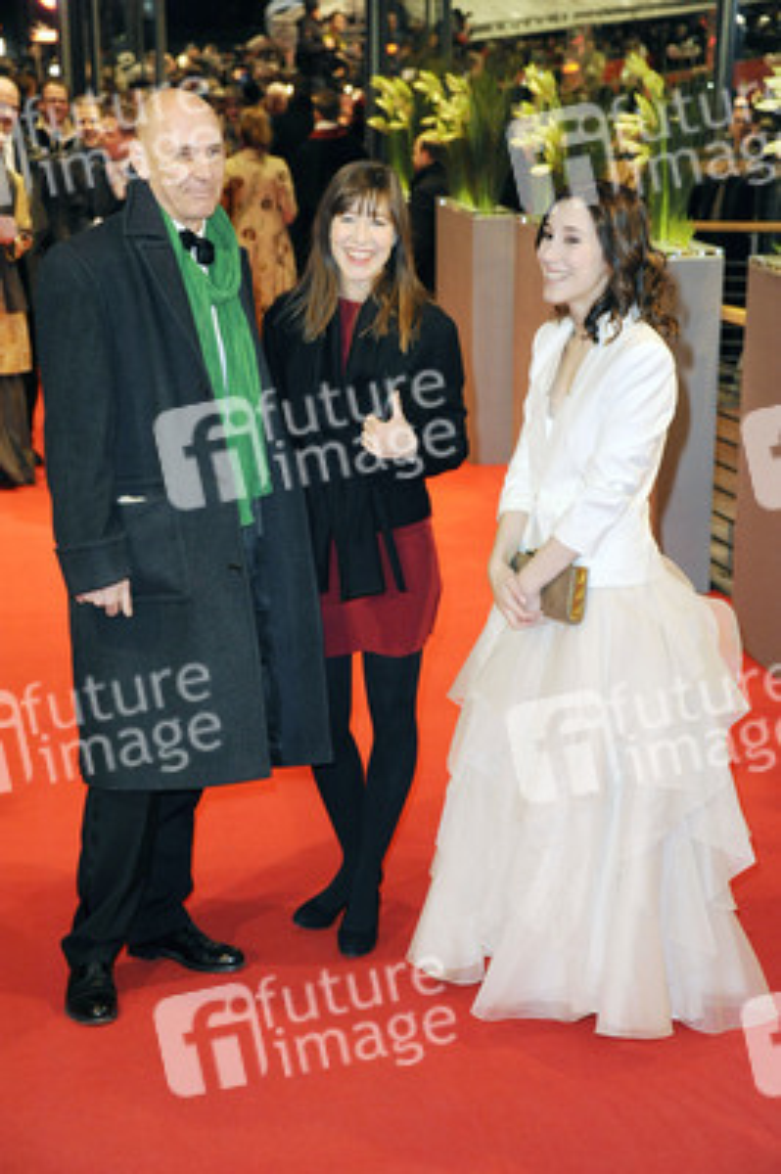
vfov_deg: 26.0
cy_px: 587
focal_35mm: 78
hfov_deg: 17.5
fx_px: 2542
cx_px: 390
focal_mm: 78
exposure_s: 1/200
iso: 3200
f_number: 5.6
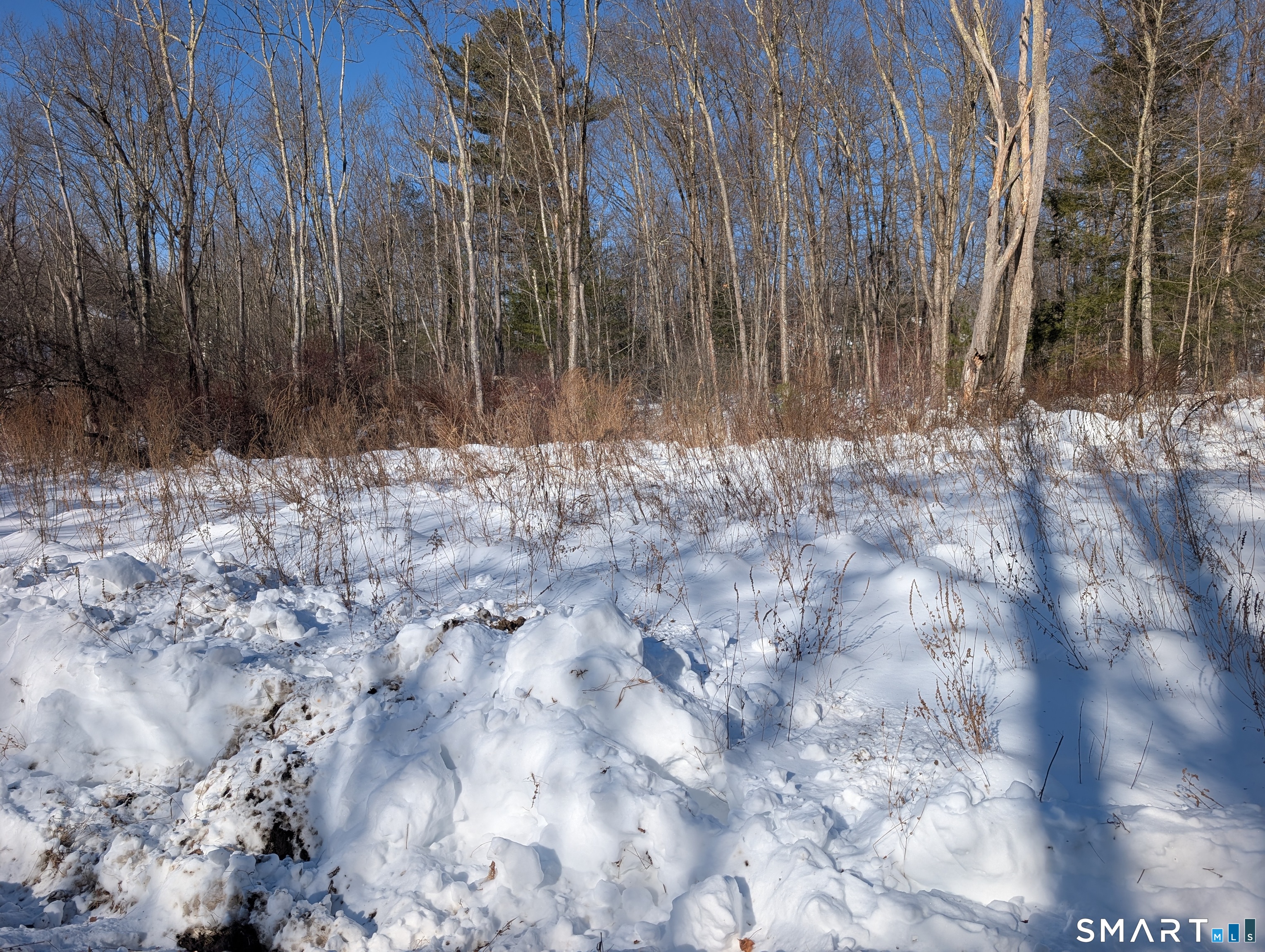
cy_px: 476
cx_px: 632
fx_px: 878
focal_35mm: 24
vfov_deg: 56.9
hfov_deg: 71.5
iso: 21
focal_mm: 6.9
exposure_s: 1/1603
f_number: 1.68
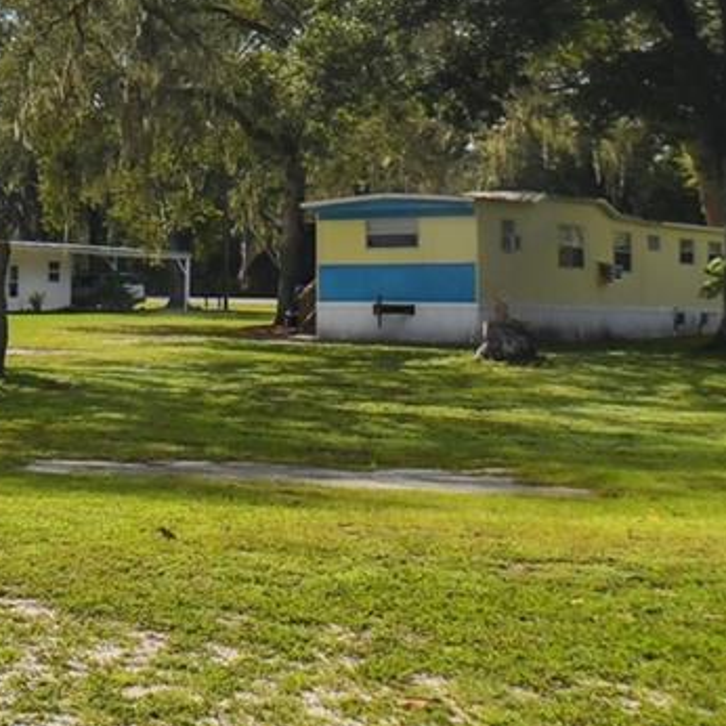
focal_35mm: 59
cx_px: -300
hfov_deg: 24.1
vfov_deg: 29.1
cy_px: 332
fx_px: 1400
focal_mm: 10
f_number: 7.1
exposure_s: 1/1250
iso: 100
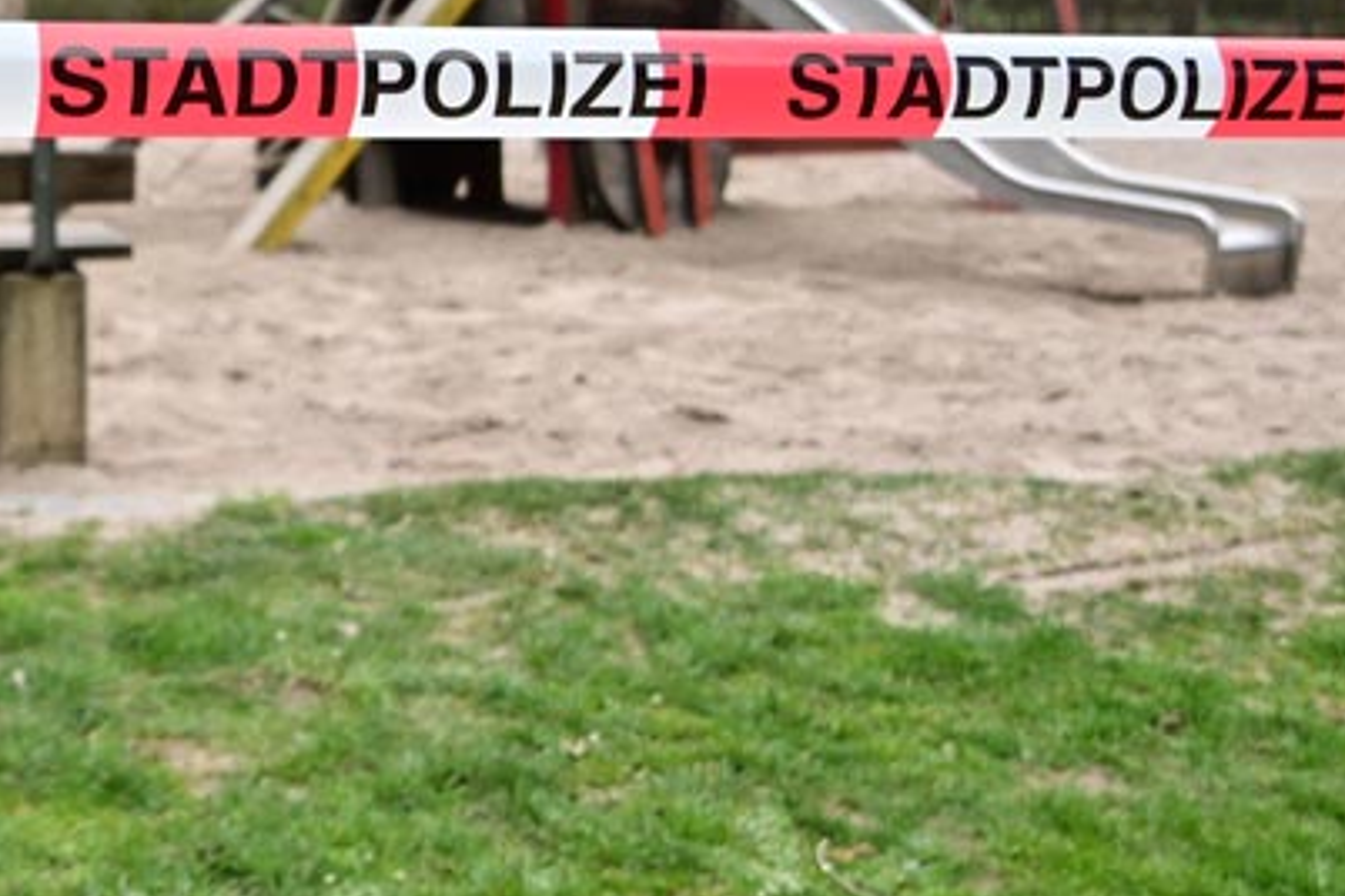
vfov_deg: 19.7
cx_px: -157
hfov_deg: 27.1
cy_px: 107
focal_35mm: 68
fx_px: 2540
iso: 640
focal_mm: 24
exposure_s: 1/1250
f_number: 2.8
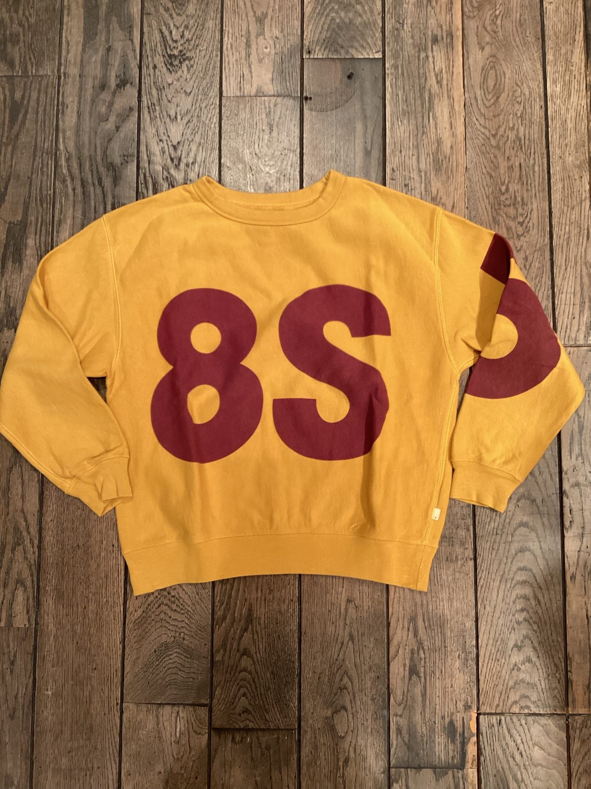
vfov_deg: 58.4
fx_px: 706
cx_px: 296
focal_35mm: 31
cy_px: 394
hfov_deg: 45.4
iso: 125
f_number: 2.4
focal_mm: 3.3
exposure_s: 1/50
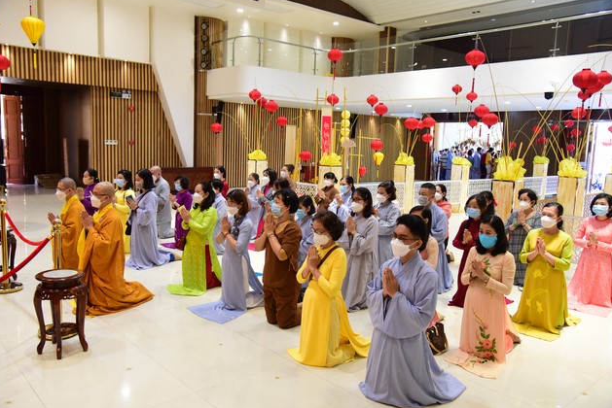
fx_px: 527
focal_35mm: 31
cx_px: 307
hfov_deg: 60.3
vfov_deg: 42.4
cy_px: 202
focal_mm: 30
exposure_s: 1/160
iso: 2500
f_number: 4
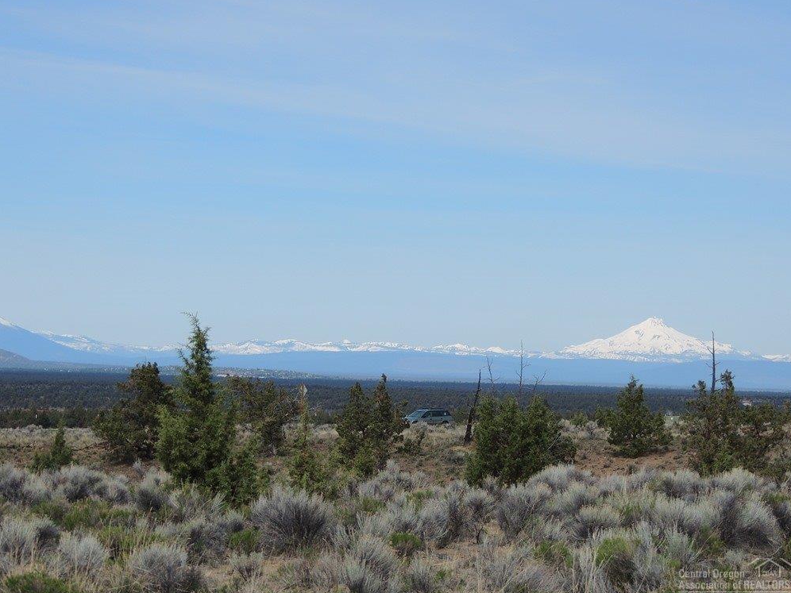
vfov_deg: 13.7
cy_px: 302
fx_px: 2468
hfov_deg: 18.2
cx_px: 392
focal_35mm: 108
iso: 100
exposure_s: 1/1000
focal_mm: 18.7
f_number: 4.2
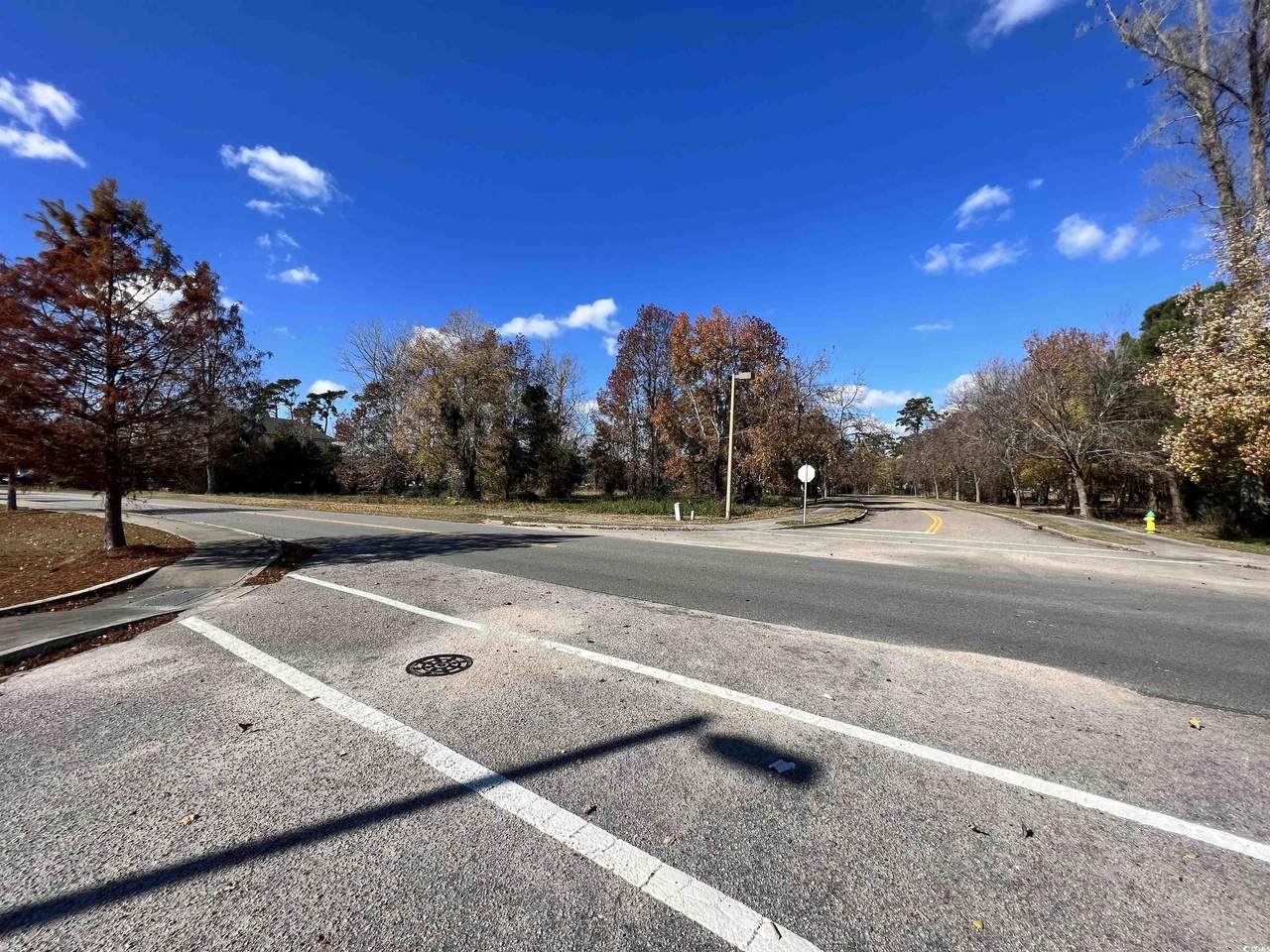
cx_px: 635
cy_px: 476
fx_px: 477
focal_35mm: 13
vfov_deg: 89.9
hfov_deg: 106.2
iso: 32
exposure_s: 1/1575
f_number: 1.8
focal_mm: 1.57
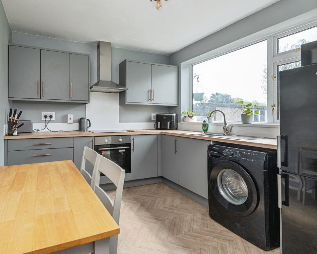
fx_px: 178
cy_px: 123
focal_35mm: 19
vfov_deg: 70.8
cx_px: 119
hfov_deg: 81.7
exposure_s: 1/40
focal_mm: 16
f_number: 8
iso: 250
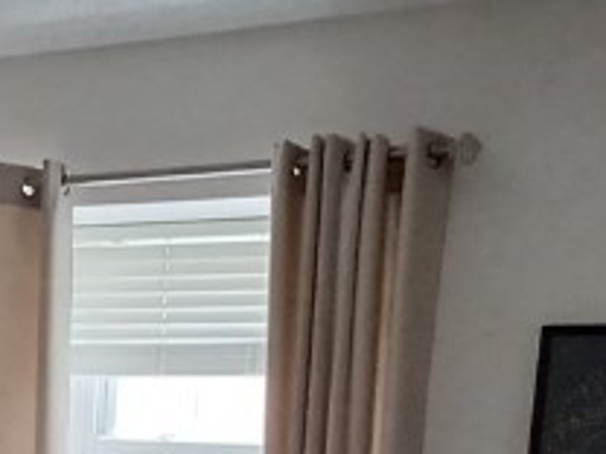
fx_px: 1120
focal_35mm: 64
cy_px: 643
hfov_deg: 28.8
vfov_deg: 20.3
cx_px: 35
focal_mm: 1.42
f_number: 2.2
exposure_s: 1/30
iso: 160
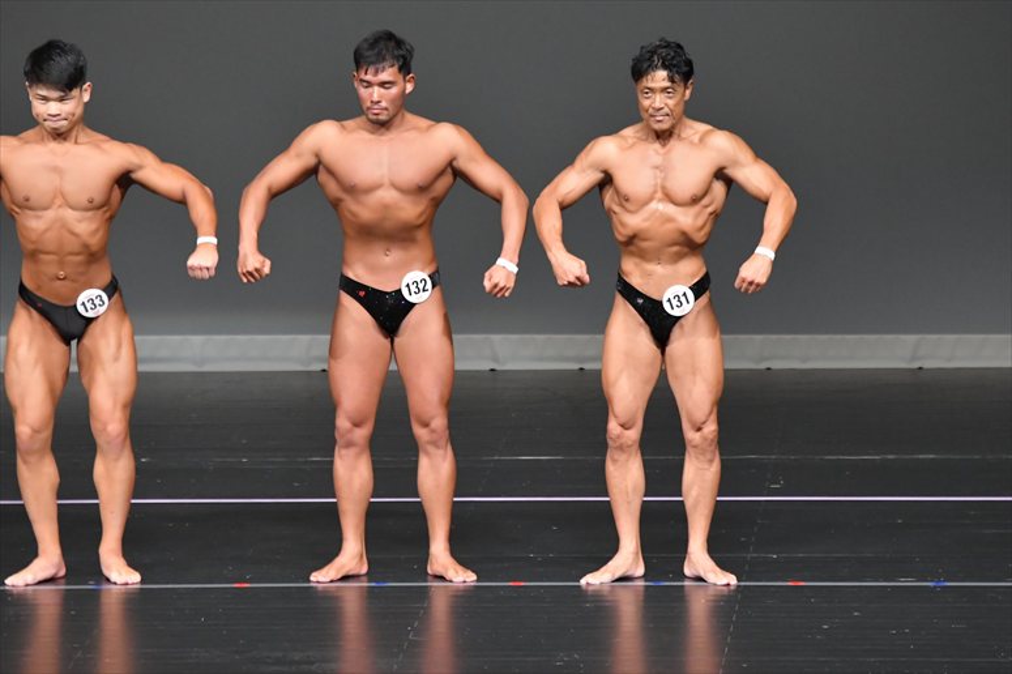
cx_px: 506
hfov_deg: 6.5
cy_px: 337
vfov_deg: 4.4
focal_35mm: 315
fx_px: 8851
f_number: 5.6
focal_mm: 210
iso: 5000
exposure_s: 1/400
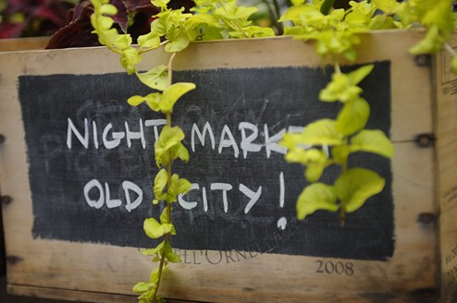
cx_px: 224
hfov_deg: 26.0
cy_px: 151
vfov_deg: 17.4
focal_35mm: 78
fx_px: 989
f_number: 2.8
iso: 1000
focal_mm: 70
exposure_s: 1/160
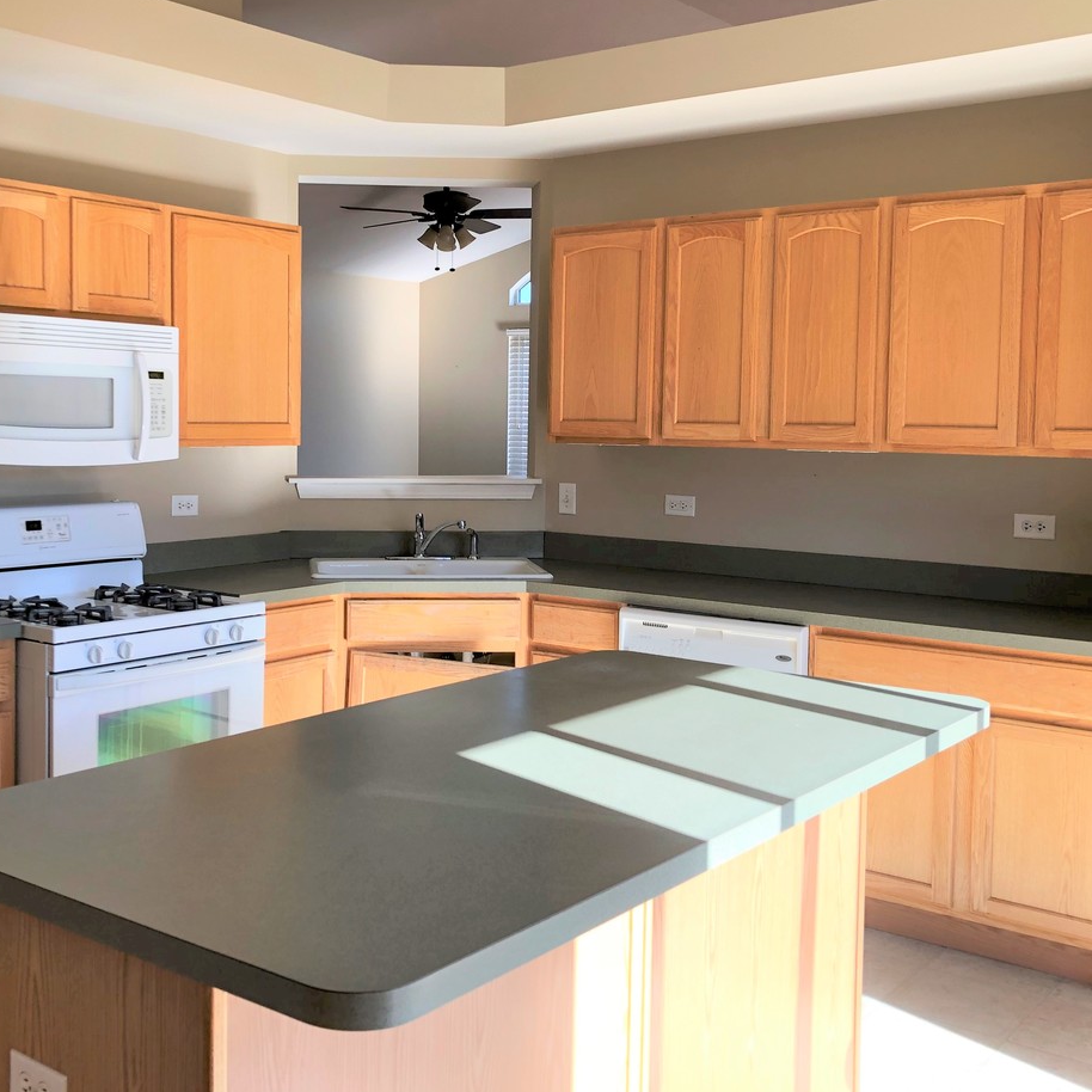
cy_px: 505
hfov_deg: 42.6
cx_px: 425
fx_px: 1392
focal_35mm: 39
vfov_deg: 42.8
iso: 25
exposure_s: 1/120
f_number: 1.8
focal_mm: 4
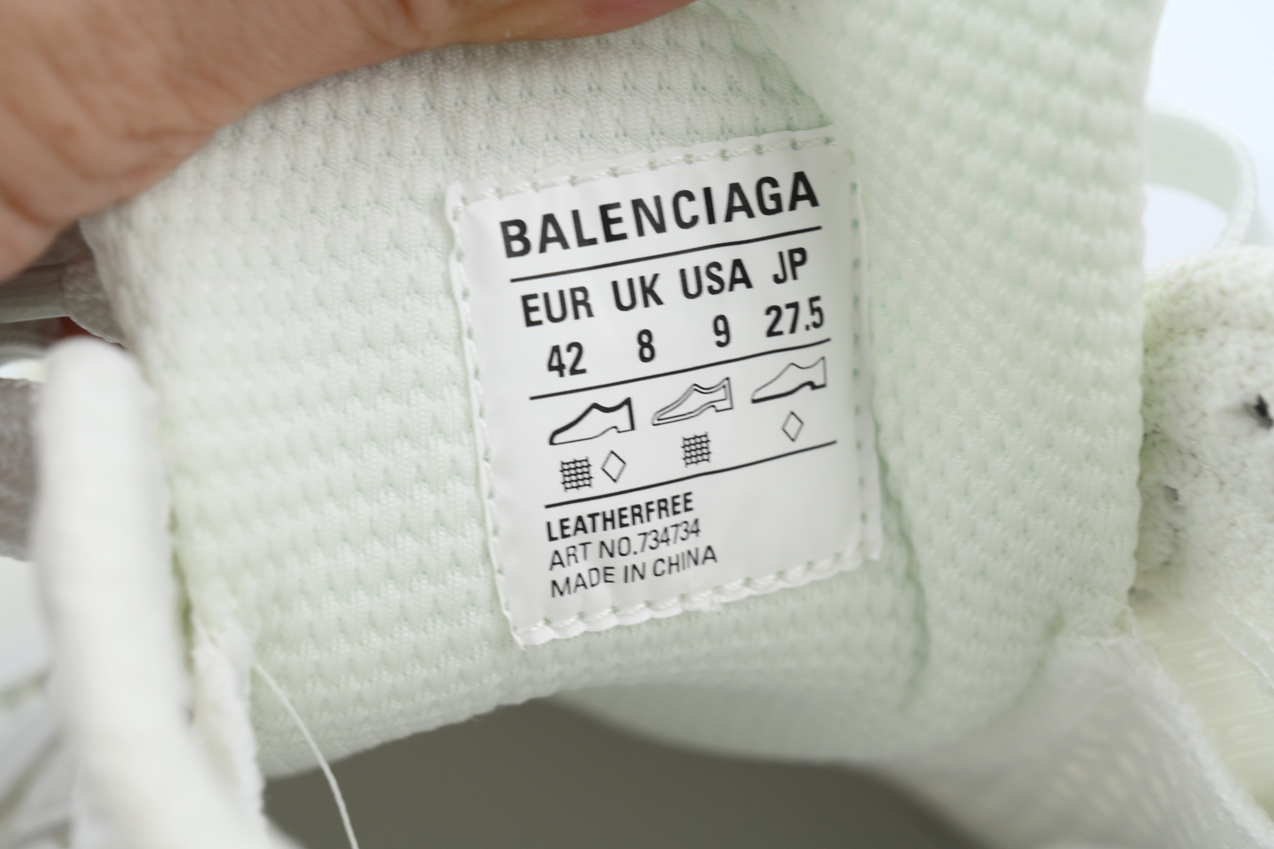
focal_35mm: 120
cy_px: 424
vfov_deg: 11.4
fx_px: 4246
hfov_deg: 17.1
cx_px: 637
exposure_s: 1/125
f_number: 13
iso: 800
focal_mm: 120
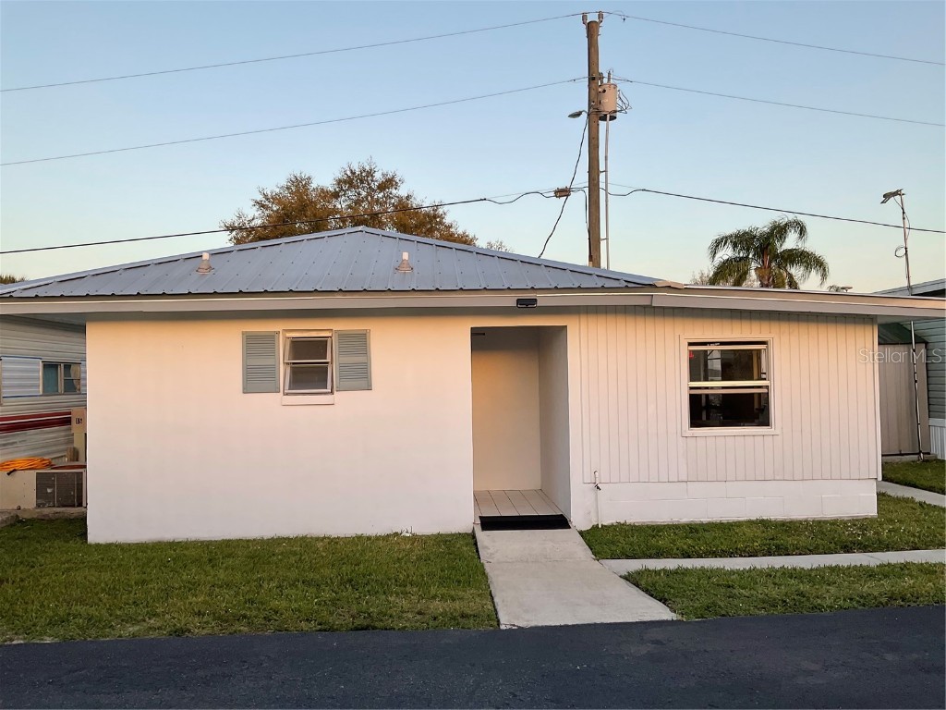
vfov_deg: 48.2
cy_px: 355
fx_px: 793
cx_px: 473
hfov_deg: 61.7
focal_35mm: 29
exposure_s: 1/176
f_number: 1.8
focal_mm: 3
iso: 16
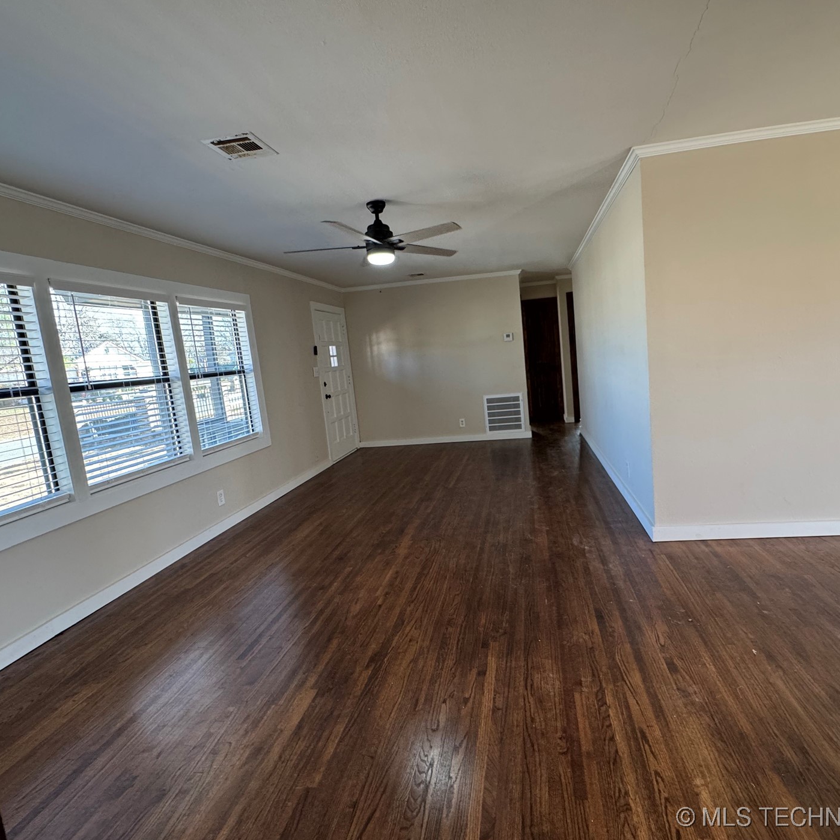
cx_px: 469
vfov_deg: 84.0
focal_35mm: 17
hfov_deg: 83.6
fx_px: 467
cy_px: 410
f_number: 2.2
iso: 250
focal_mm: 2.22
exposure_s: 1/120
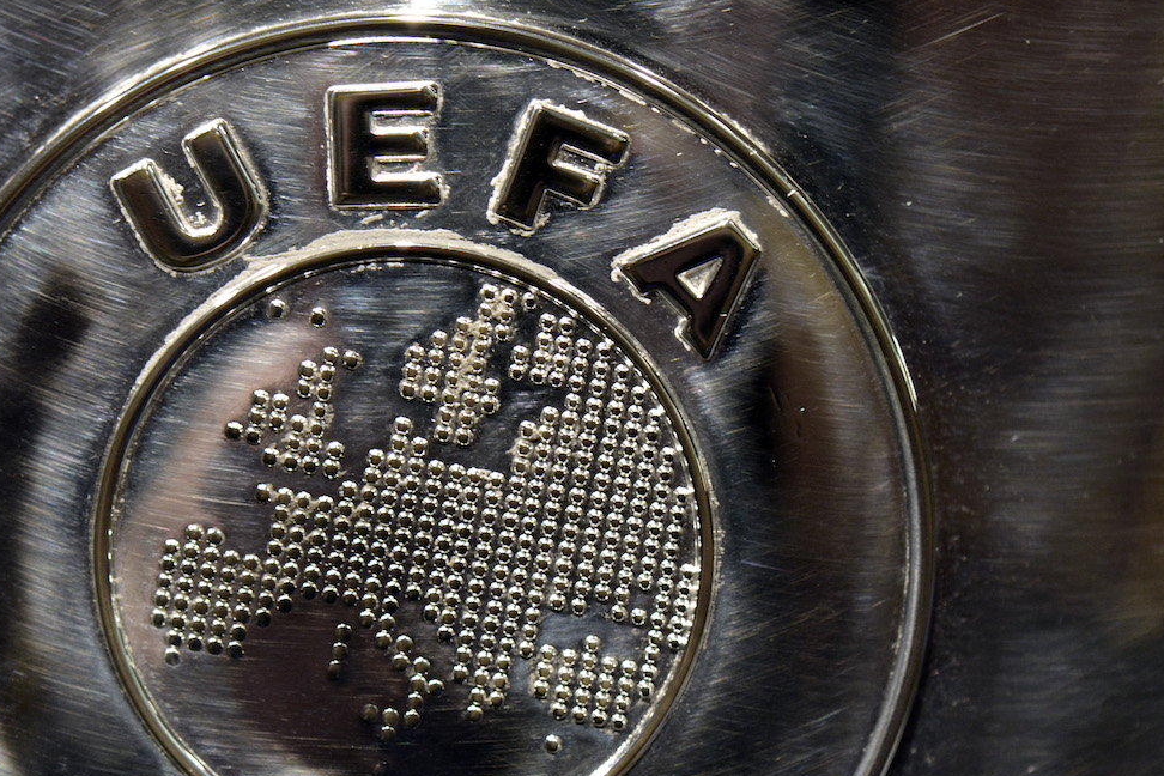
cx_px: 584
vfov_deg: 12.7
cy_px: 385
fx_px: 3492
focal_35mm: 108
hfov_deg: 18.9
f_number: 5.6
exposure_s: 1/80
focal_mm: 105
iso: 1000
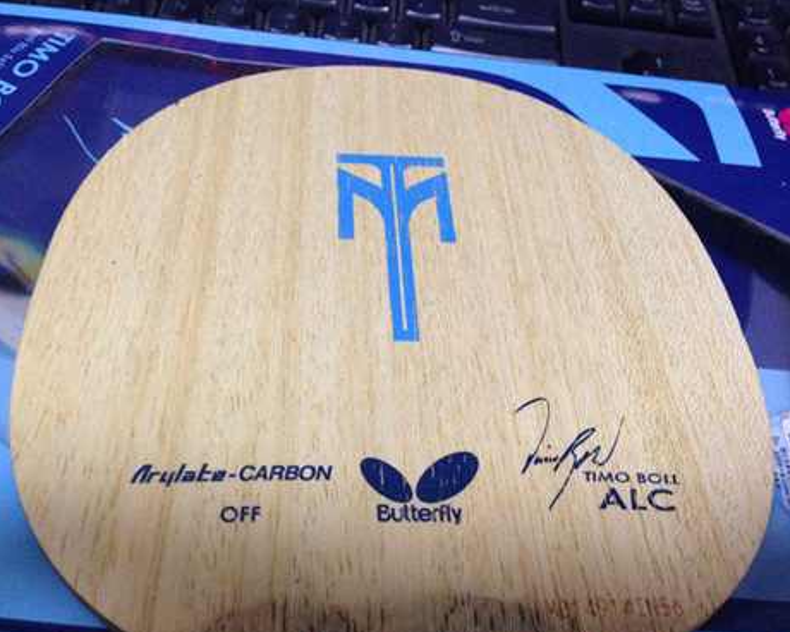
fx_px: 818
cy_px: 320
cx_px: 398
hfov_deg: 51.5
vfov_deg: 42.2
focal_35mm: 35
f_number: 2.4
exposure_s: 1/15
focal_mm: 4.13
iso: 400
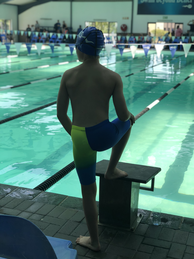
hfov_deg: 28.0
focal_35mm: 52
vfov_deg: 36.8
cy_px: 130
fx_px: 389
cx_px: 97
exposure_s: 1/220
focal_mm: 6
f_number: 2.4
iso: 16
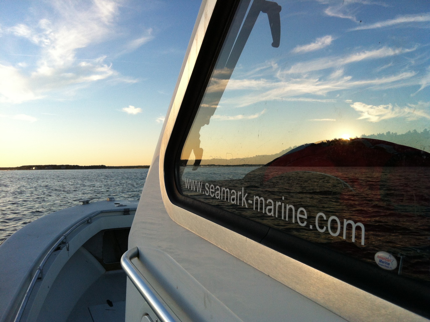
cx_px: 215
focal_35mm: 35
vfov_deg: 40.6
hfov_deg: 52.7
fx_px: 434
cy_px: 161
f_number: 2.8
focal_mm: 3.85
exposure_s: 1/628
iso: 80
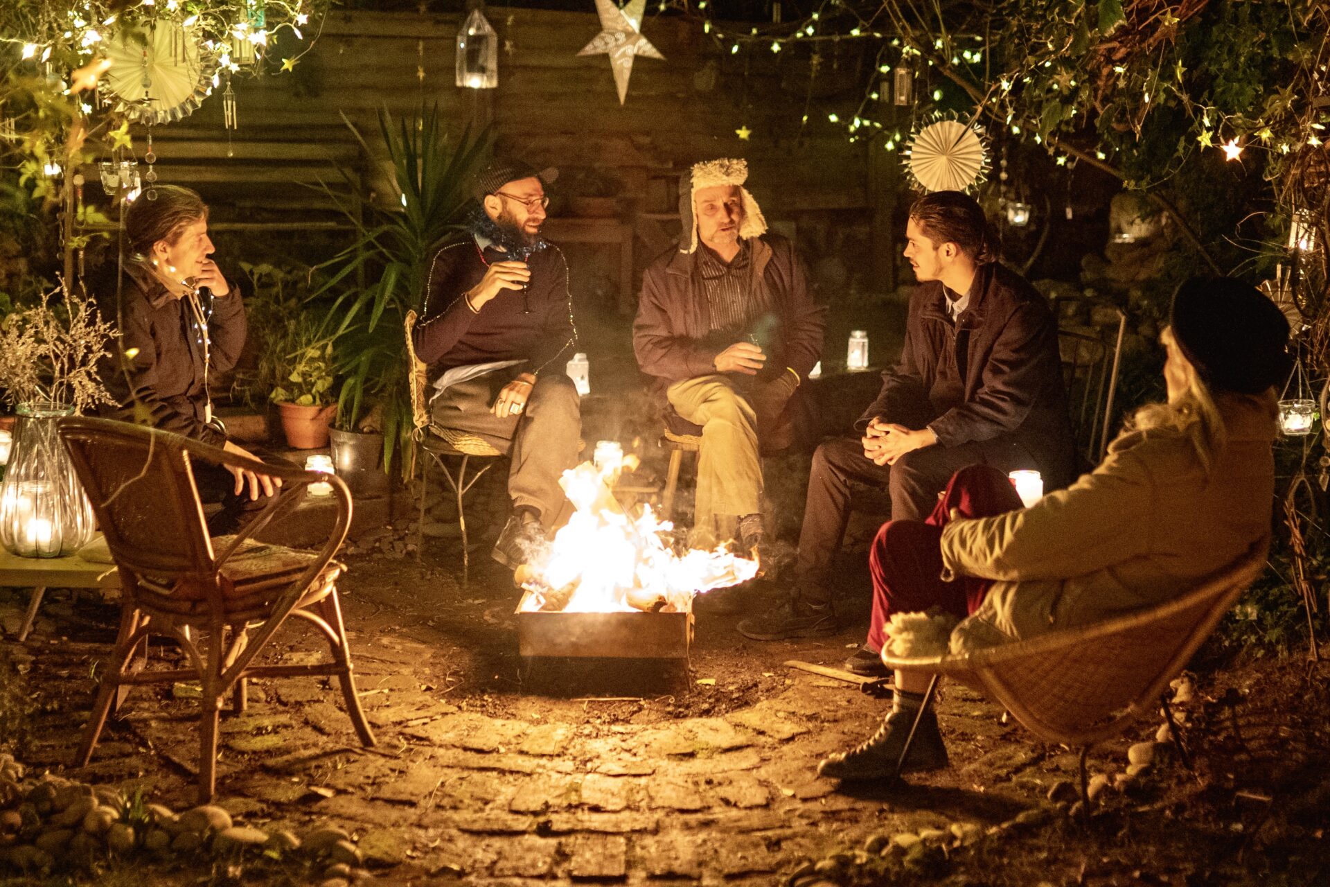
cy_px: 444
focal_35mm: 52
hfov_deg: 38.2
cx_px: 665
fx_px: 1921
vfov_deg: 26.0
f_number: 1.4
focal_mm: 35
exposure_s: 1/160
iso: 6400
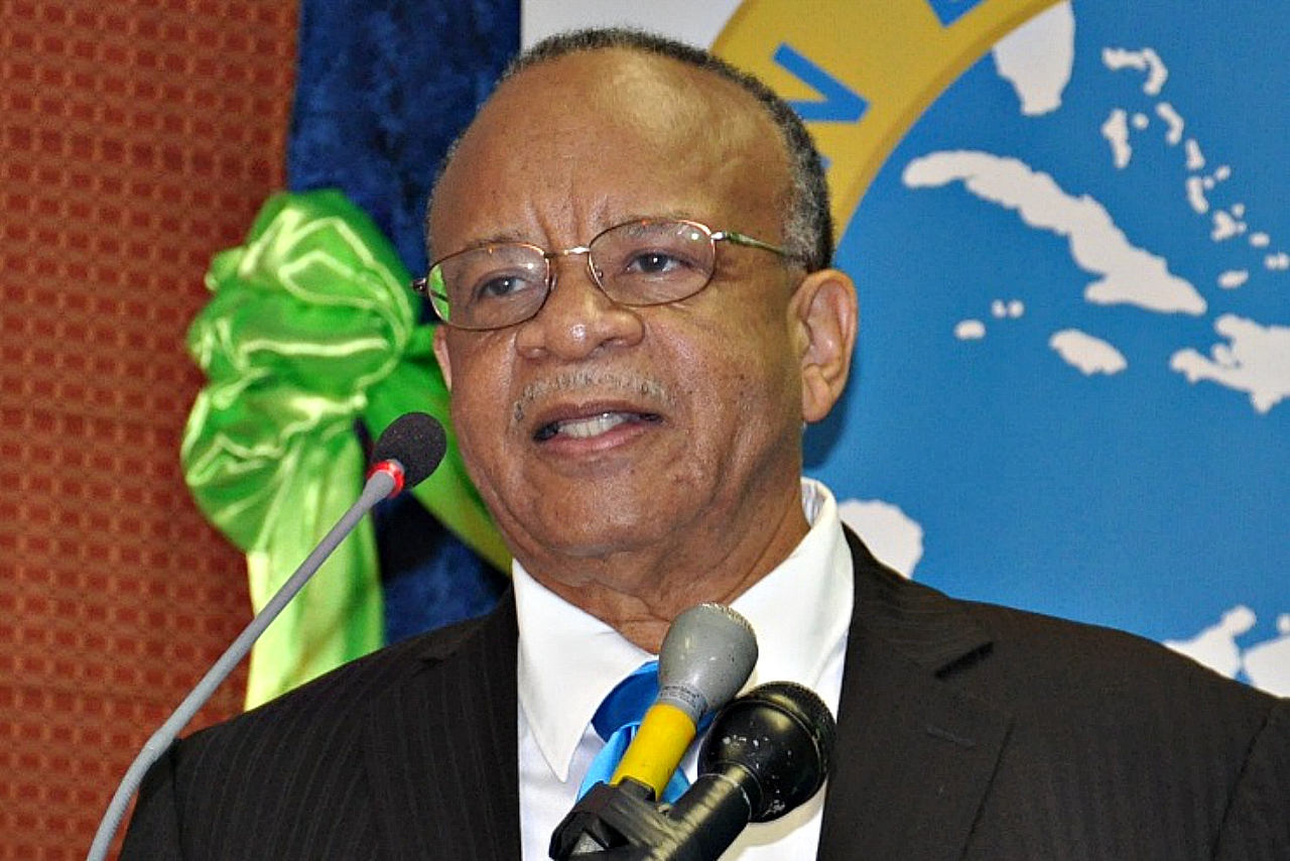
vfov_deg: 13.8
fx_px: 3548
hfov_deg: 20.6
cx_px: 645
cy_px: 430
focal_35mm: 99
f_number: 5.3
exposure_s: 1/60
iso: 800
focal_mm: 66
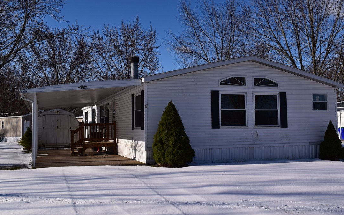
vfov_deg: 30.9
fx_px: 389
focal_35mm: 42
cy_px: 100
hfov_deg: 47.7
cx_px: 171
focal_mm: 27
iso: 200
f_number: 11
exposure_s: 1/500
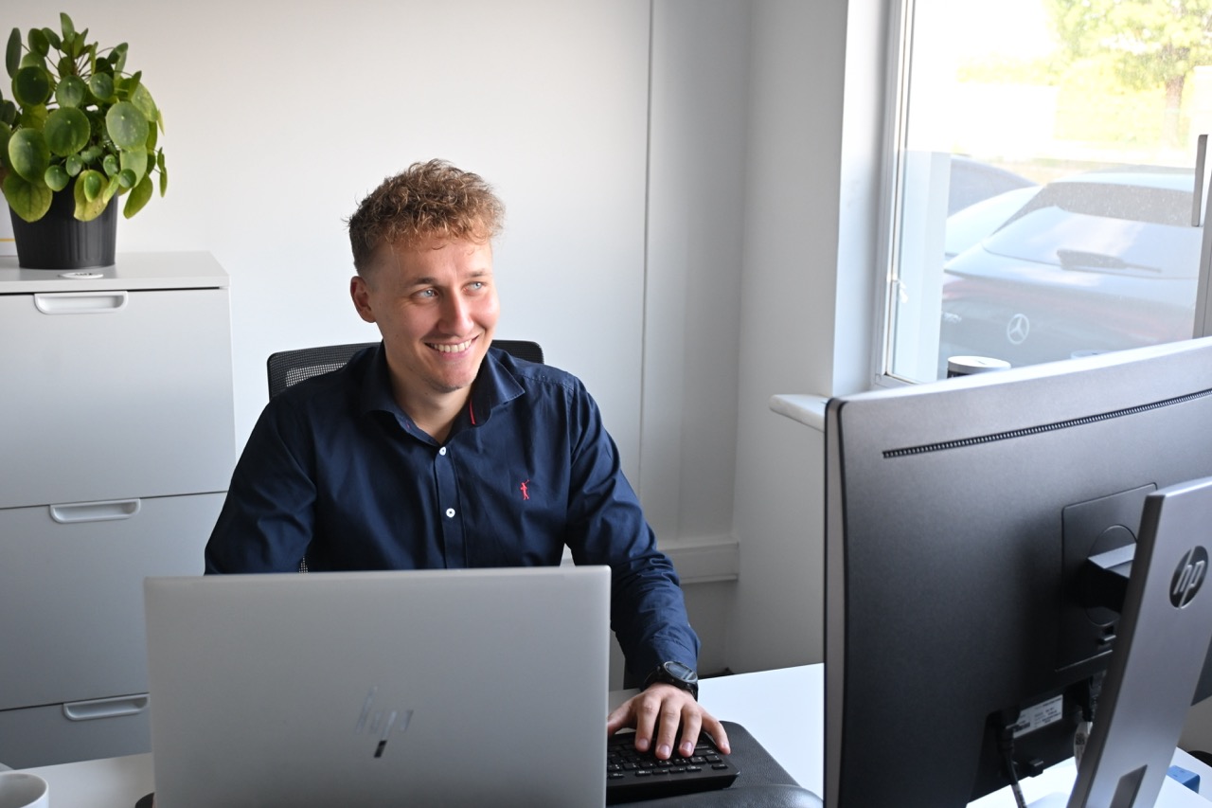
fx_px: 1338
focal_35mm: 40
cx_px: 606
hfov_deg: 48.7
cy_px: 404
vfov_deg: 33.6
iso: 400
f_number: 4.5
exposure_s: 1/60
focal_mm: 26.5
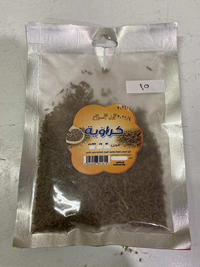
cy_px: 134
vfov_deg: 60.0
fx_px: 231
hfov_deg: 46.8
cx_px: 107
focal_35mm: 30
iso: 100
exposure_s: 1/50
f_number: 1.8
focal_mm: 4.25
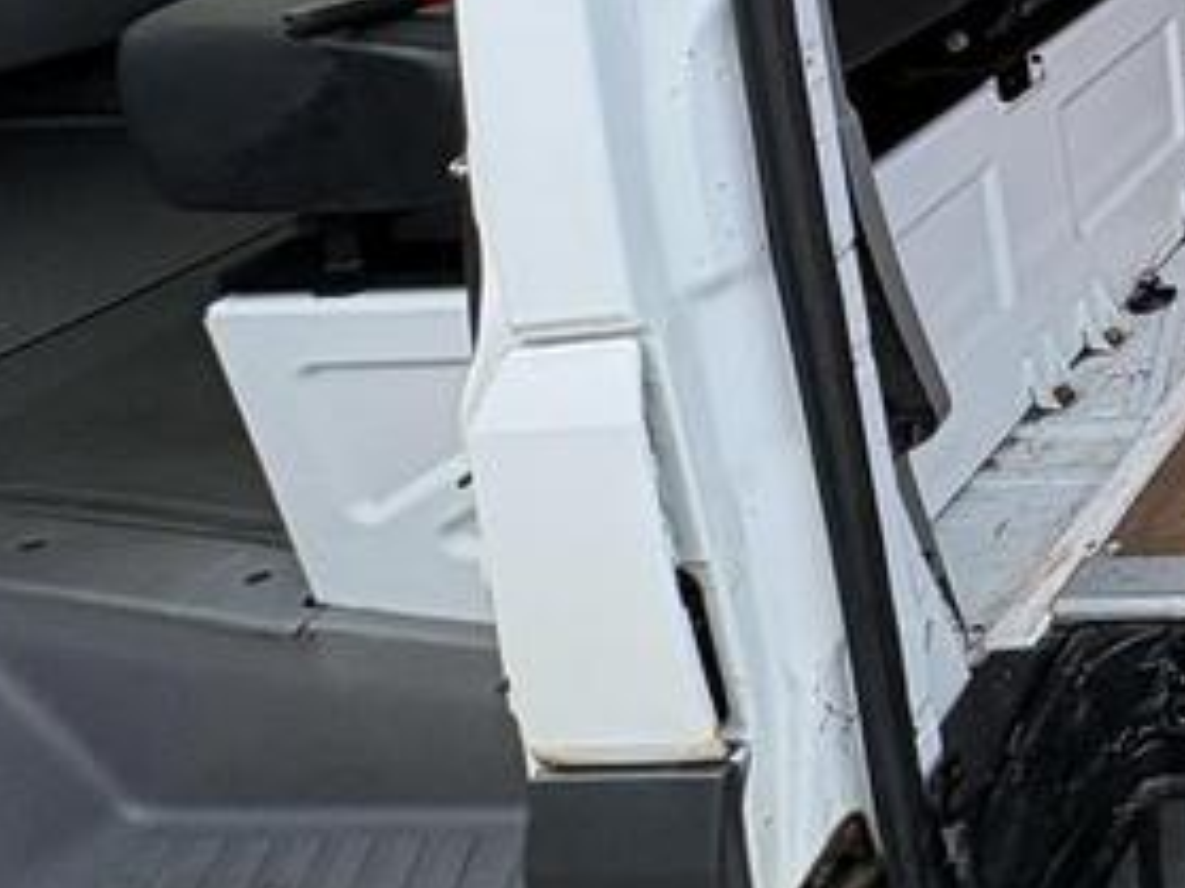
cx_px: 1860
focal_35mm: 45
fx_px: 1540
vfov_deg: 25.8
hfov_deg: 26.7
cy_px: -361
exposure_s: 1/99
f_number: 2.2
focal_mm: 2.22
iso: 80
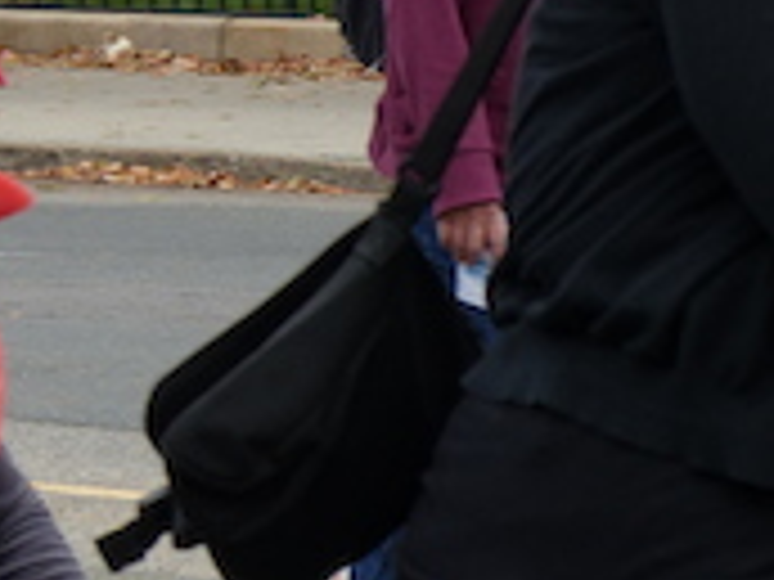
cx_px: -70
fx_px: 10509
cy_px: 189
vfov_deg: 3.2
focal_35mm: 470
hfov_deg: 4.2
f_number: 4
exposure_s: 1/320
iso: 100
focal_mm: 27.4
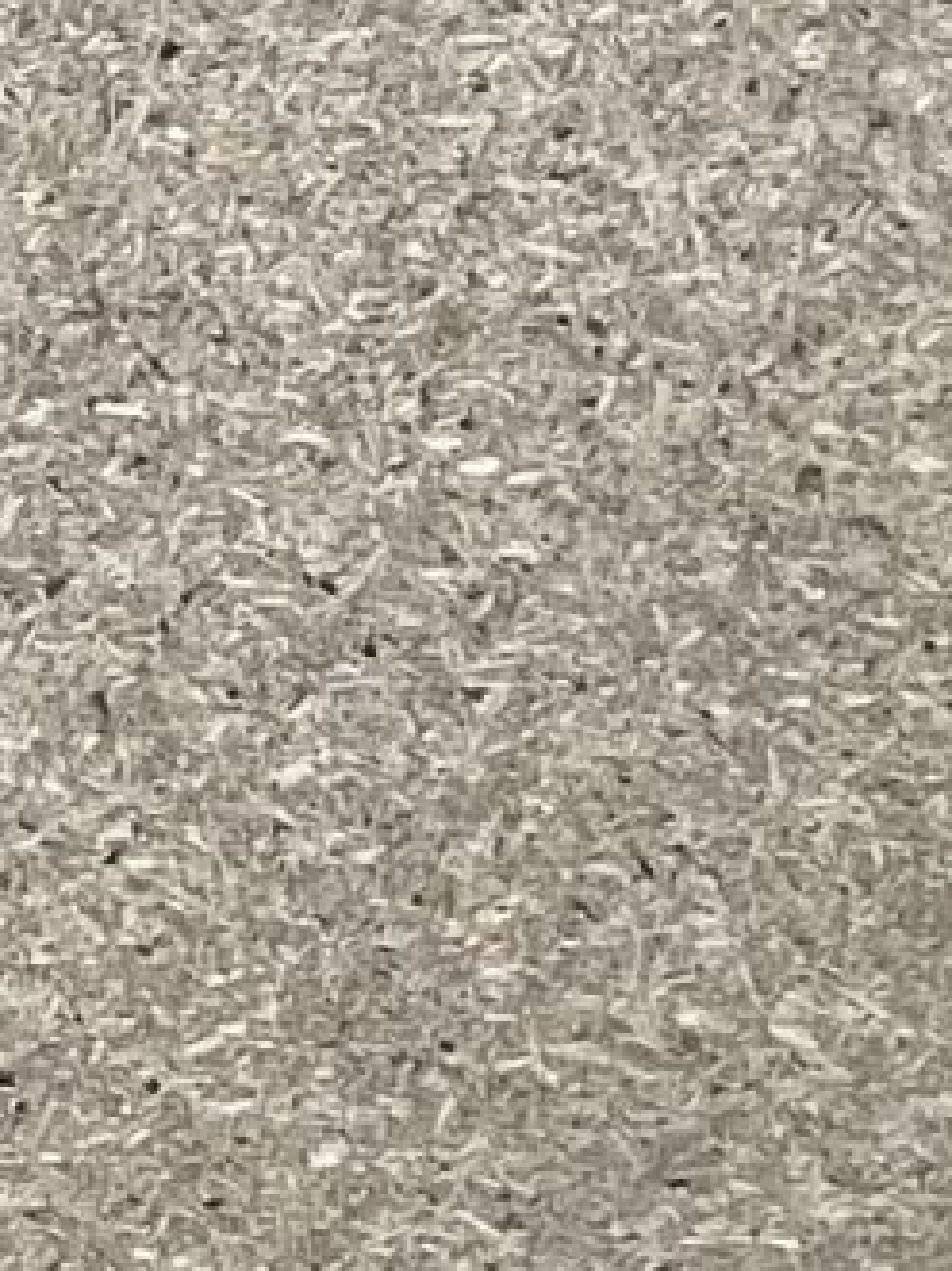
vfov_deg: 9.6
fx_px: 7375
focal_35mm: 201
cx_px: 3217
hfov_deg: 6.5
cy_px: 1901
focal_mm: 4.2
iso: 40
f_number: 1.6
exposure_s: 1/100
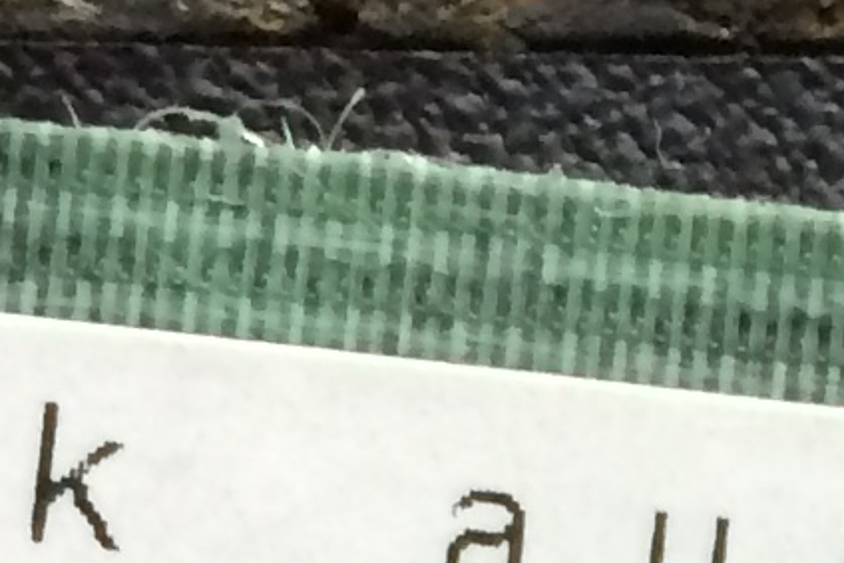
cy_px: 1389
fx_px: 5441
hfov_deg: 8.3
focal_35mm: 232
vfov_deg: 5.7
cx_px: 1863
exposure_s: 1/33
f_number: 2.2
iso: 160
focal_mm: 4.15
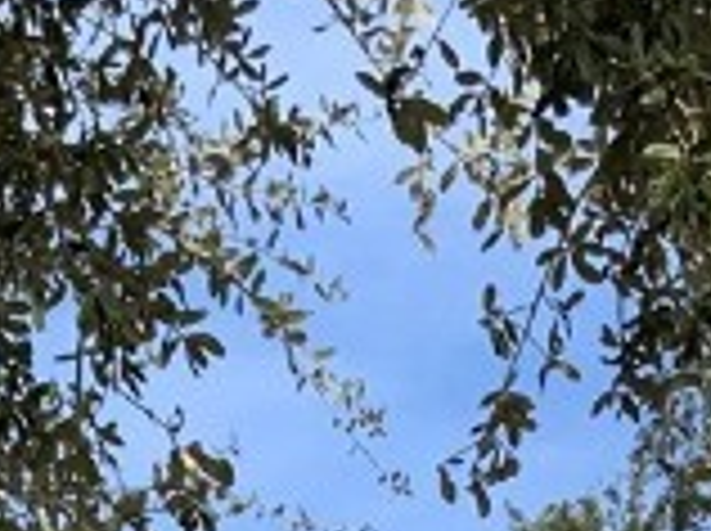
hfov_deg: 10.5
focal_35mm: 188
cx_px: 333
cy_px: 1454
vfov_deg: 7.2
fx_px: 3856
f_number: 1.8
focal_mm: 3
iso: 16
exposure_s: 1/1250
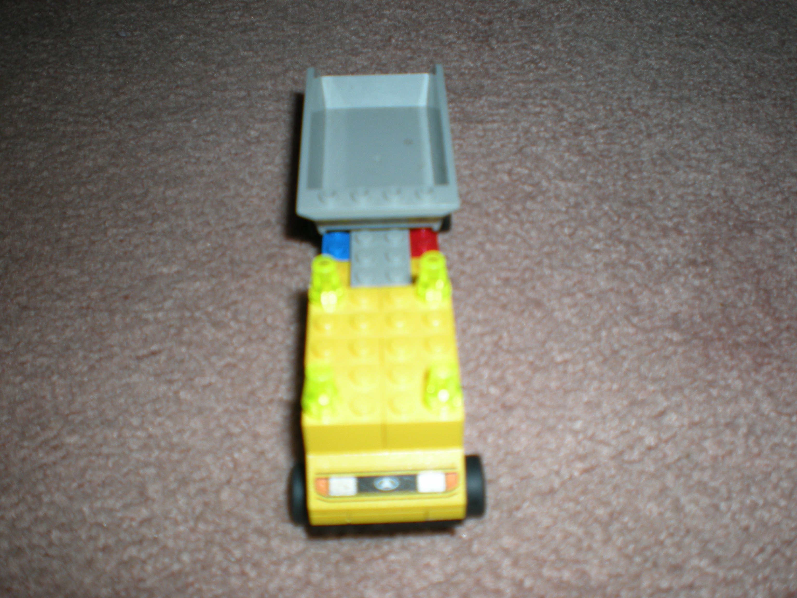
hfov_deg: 49.0
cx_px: 398
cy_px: 299
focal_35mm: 38
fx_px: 875
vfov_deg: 37.7
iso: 64
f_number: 3.1
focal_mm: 6.3
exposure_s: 1/60
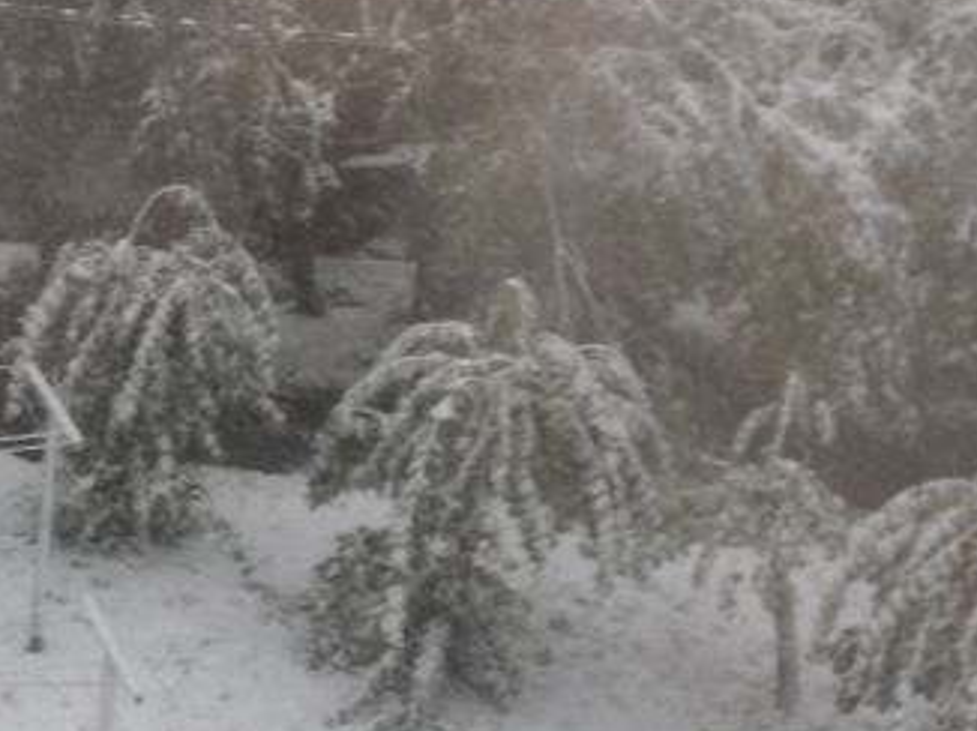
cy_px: 99
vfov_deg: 8.4
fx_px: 4964
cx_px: -462
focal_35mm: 176
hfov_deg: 10.8
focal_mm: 7.88
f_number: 3.8
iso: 80
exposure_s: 1/51
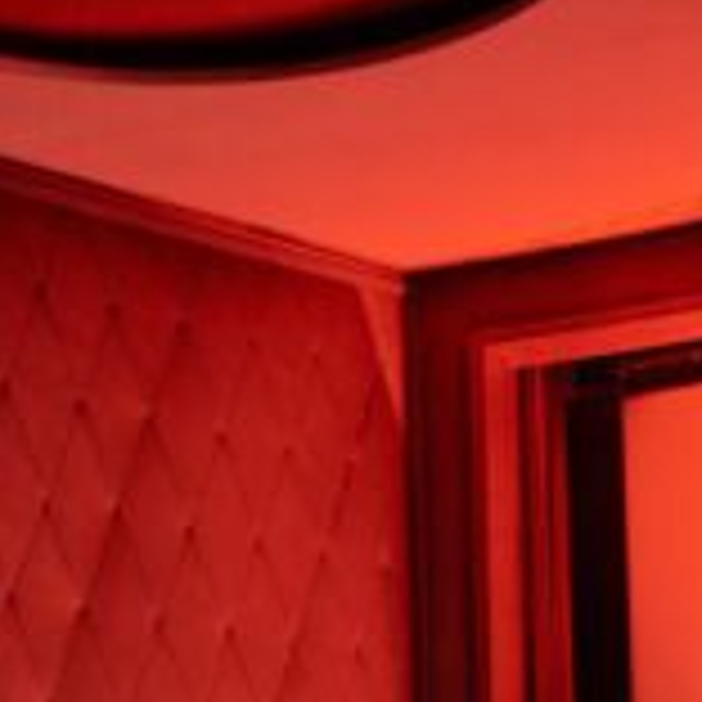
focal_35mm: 108
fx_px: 2478
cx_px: 266
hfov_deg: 16.1
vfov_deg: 15.4
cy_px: 886
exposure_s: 1/30
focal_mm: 22
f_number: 2.8
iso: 1250
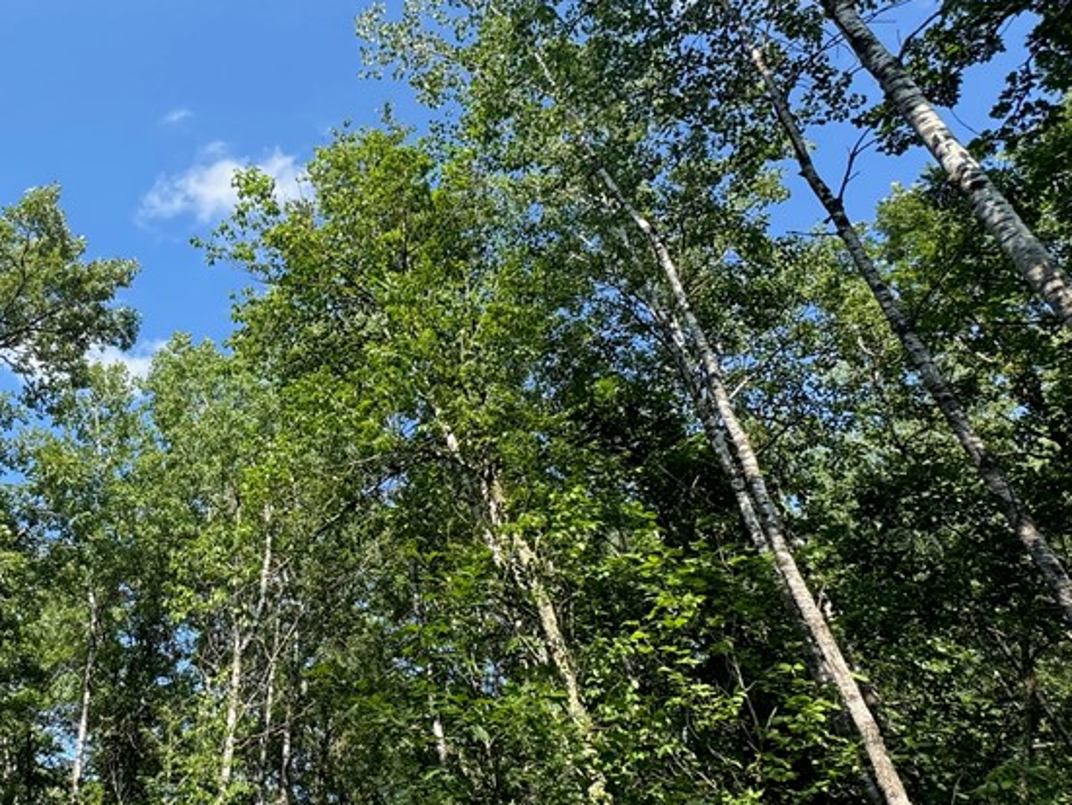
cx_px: 232
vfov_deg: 53.0
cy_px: 358
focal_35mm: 26
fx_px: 806
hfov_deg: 62.2
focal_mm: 2.22
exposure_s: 1/675
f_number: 2.2
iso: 40
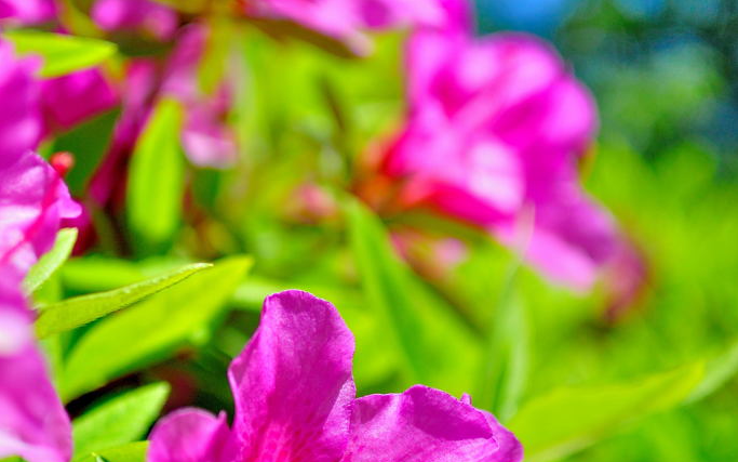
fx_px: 1509
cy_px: 267
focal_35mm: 75
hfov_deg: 27.5
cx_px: 369
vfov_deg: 17.4
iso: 100
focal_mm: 18.5
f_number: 1.8
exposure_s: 1/4000
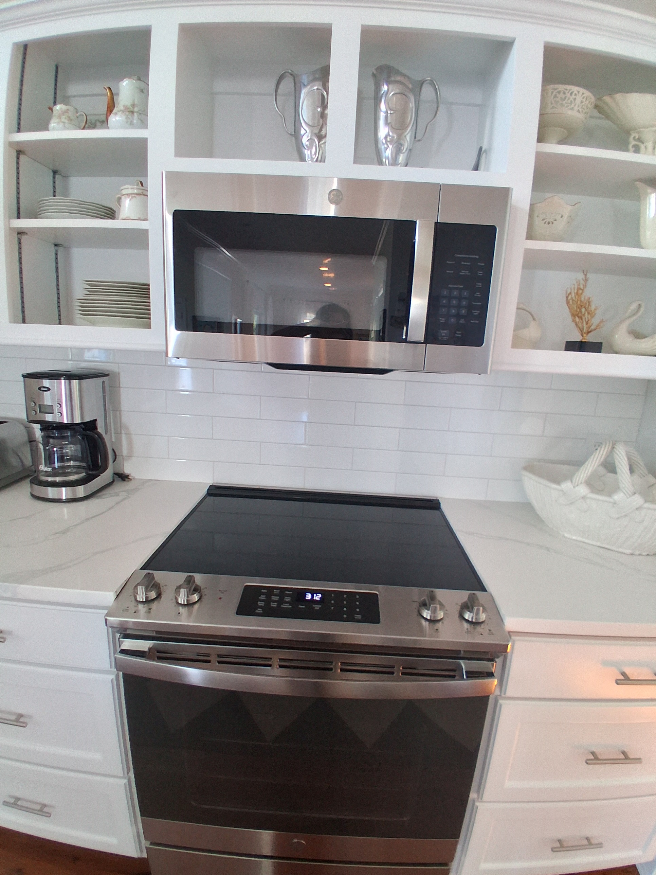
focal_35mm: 17
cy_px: 438
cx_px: 328
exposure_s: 1/40
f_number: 2.2
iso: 320
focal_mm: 1.4
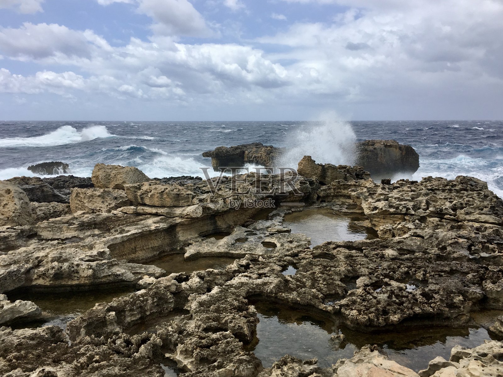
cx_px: 252
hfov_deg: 61.7
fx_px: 421
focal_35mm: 29
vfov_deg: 48.2
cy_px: 188
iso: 25
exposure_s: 1/1508
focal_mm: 4.15
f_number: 2.2
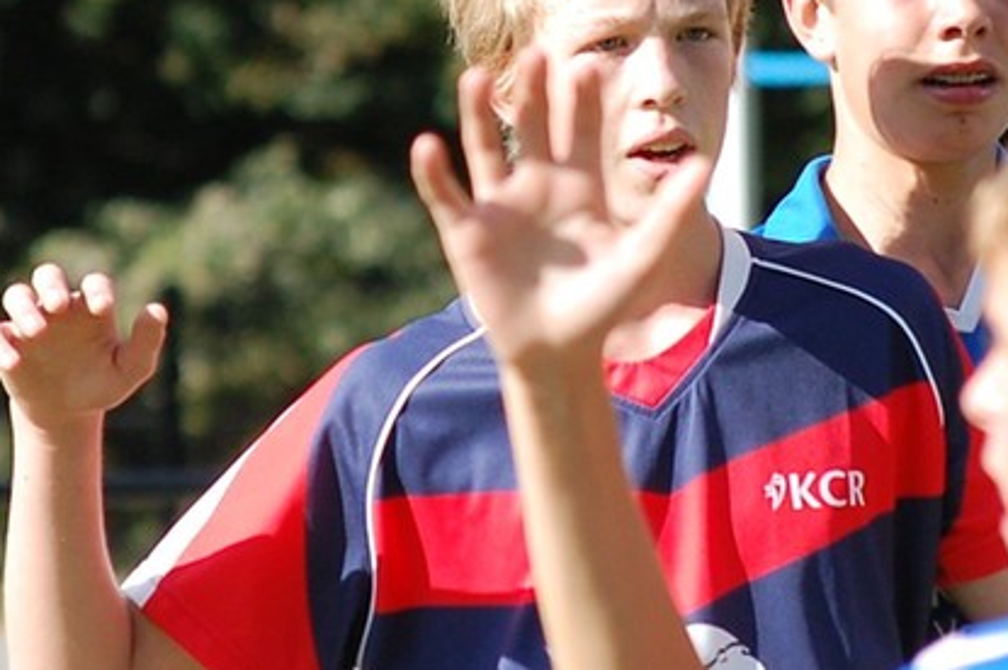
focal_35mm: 500
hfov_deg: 4.1
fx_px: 13995
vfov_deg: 2.7
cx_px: 962
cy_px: 222
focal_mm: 135
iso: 400
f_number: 5
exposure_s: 1/1000
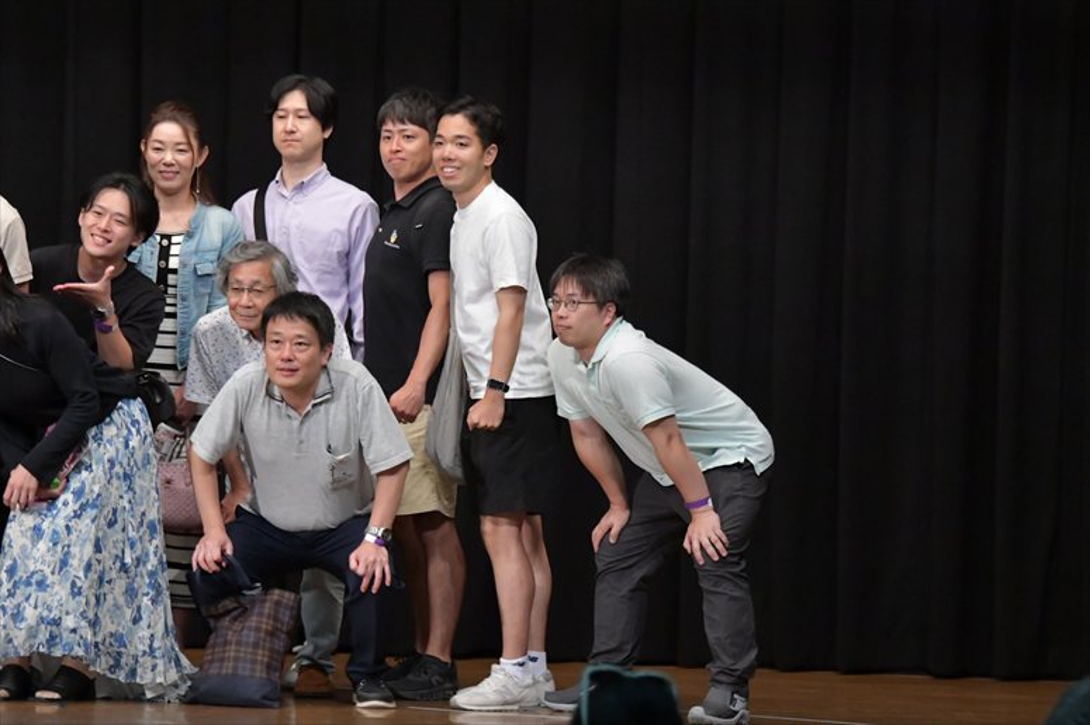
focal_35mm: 225
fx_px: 6809
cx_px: 545
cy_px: 362
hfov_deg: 9.2
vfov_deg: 6.1
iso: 6400
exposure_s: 1/400
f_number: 5.6
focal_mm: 150
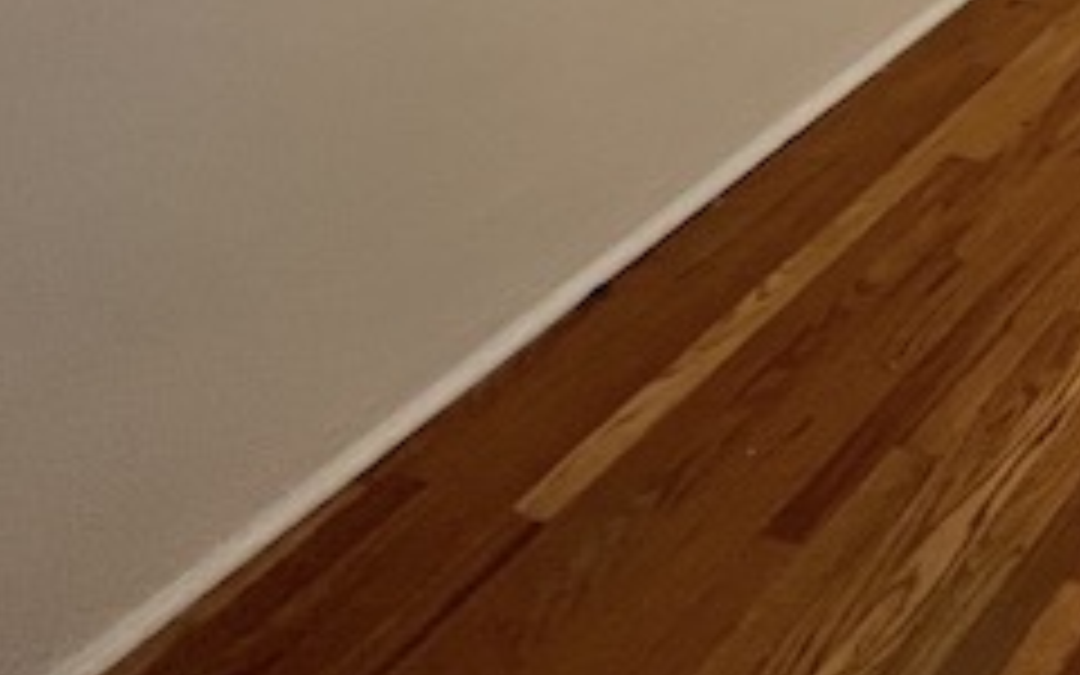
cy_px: -639
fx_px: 1354
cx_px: 1688
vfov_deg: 18.9
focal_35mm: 46
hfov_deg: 27.1
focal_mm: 1.57
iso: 320
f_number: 1.8
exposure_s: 1/60
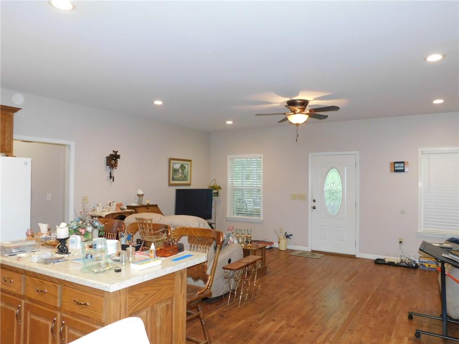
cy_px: 172
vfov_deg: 54.9
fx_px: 331
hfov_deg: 69.4
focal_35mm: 25
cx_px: 230
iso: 320
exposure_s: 1/30
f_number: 3.1
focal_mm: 4.5
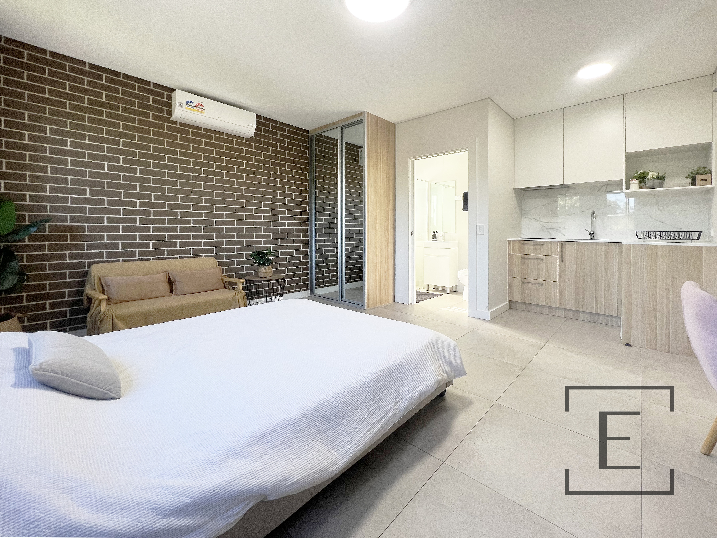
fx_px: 269
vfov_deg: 89.9
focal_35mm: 13
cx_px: 358
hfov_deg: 106.2
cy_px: 269
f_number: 1.8
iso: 80
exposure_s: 1/100
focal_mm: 1.57
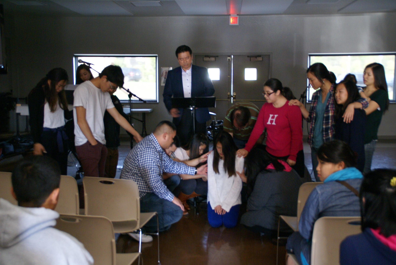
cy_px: 132
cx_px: 198
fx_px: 495
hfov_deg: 43.6
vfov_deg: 29.9
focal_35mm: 45
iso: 400
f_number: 4
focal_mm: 30
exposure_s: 1/13
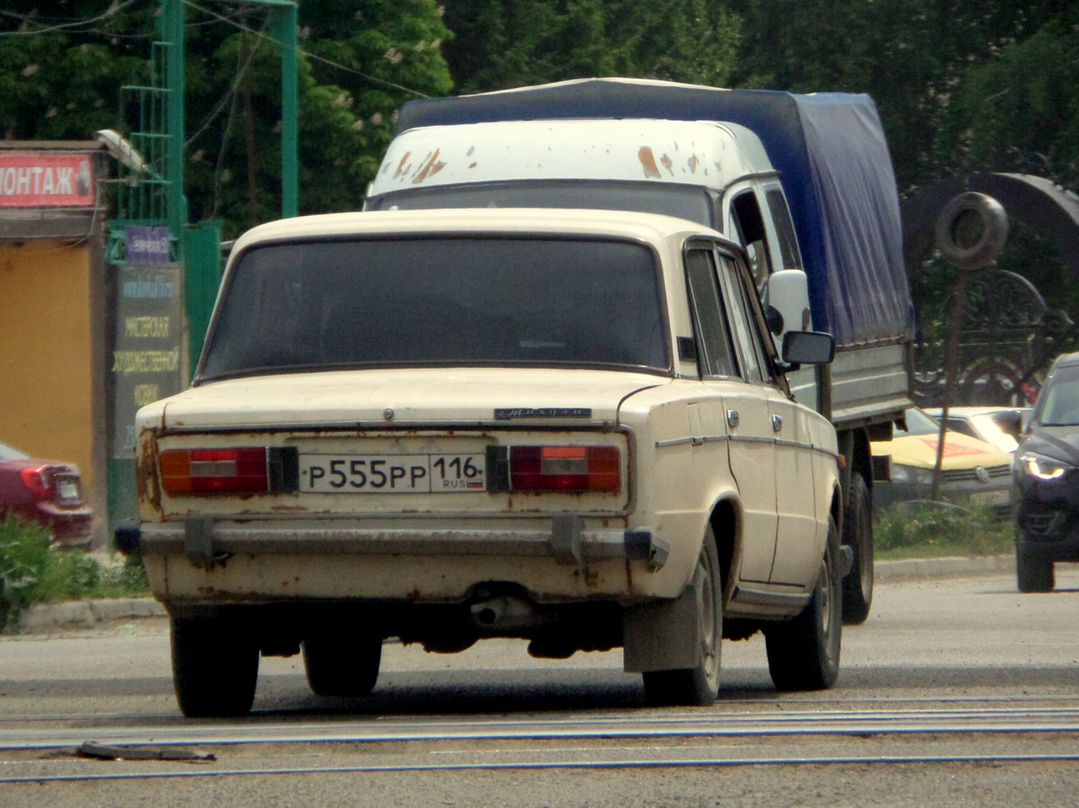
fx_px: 11248
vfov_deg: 4.1
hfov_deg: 5.5
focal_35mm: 361
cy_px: 404
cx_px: 540
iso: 200
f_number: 5
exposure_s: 1/750
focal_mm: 58.7
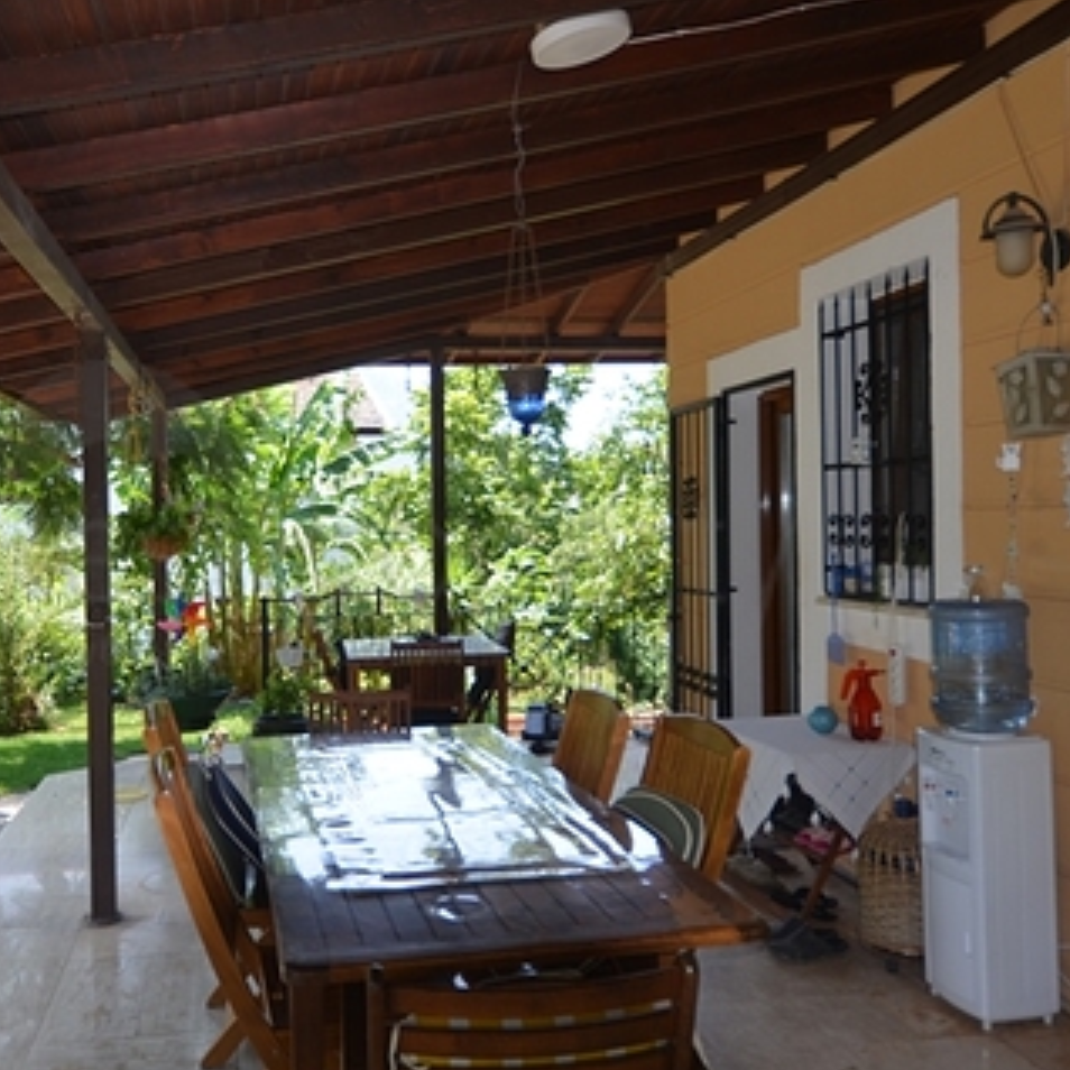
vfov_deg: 55.6
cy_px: 522
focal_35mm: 29
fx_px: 1014
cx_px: 392
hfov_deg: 54.9
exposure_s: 1/200
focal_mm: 10
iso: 125
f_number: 4
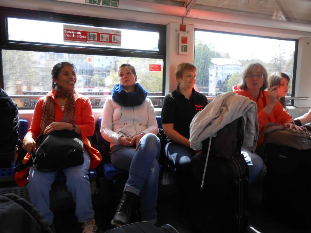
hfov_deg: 67.3
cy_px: 116
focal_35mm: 26
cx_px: 156
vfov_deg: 53.1
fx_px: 234
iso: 80
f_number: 3.5
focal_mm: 4.6
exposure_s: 1/60
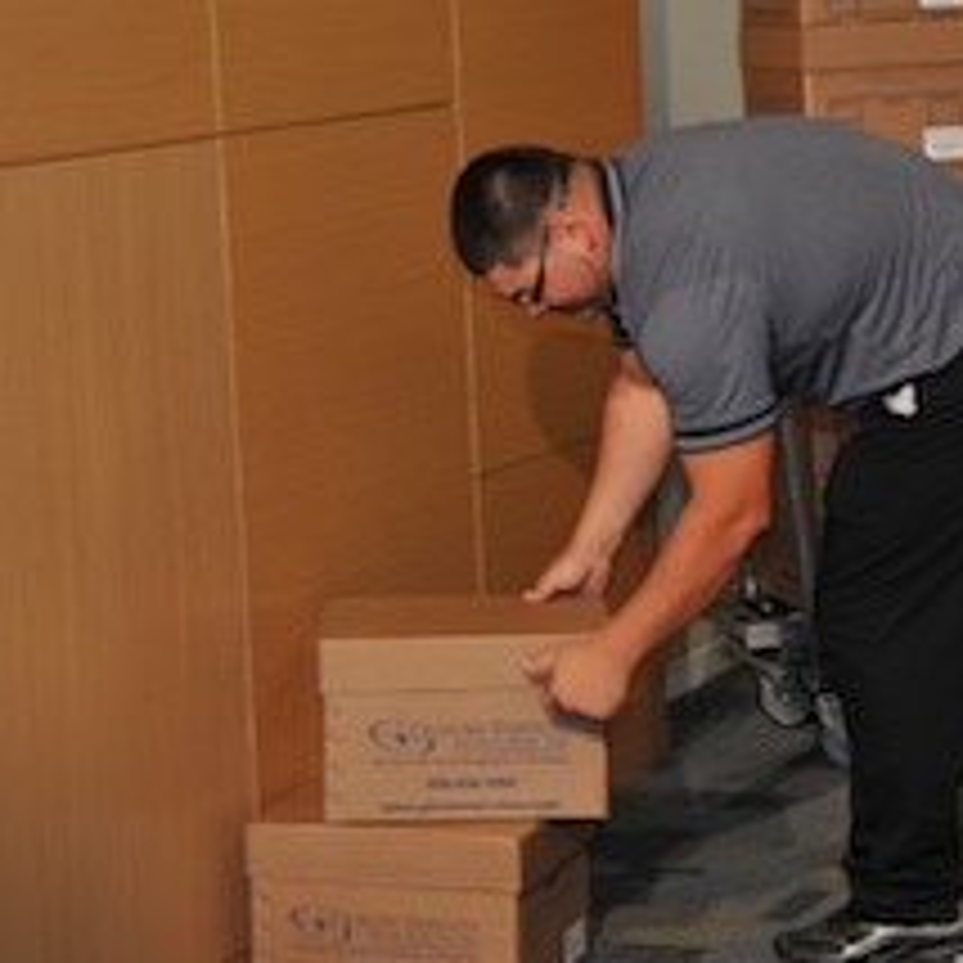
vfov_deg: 14.2
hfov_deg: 14.2
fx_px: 3871
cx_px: 657
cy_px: 385
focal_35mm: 123
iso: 800
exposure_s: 1/60
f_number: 7.1
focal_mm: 62
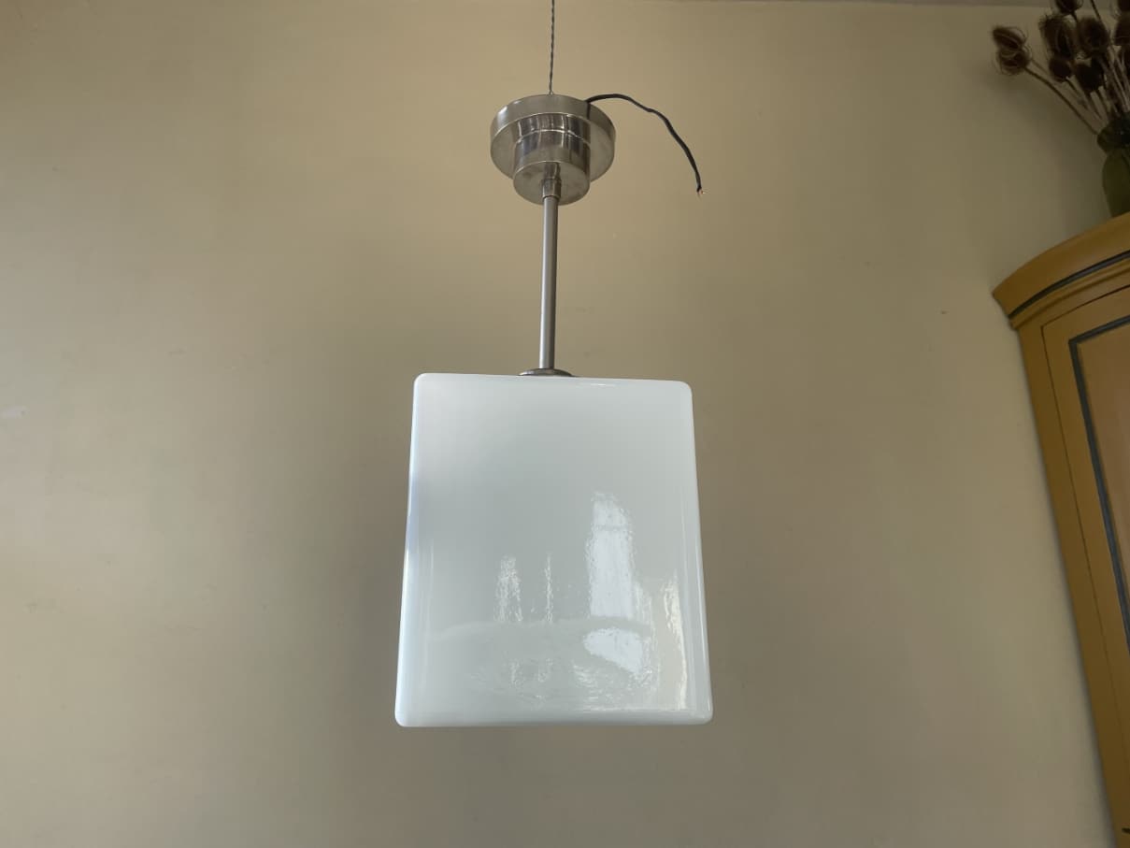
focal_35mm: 26
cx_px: 565
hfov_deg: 67.3
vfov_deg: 53.1
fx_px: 849
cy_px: 424
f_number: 1.6
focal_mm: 4.2
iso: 32
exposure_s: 1/375
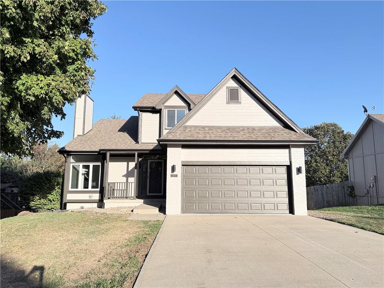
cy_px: 144
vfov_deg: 56.8
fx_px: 266
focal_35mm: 24
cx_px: 192
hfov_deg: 71.6
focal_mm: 6.76
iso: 100
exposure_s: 1/2801
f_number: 1.78
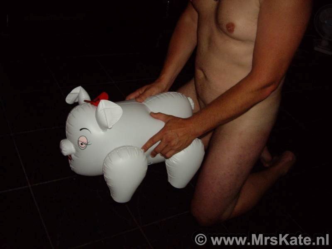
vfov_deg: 37.7
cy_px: 124
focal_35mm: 38
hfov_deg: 49.0
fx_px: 364
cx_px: 166
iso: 12
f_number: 2.8
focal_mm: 7.9
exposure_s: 1/40
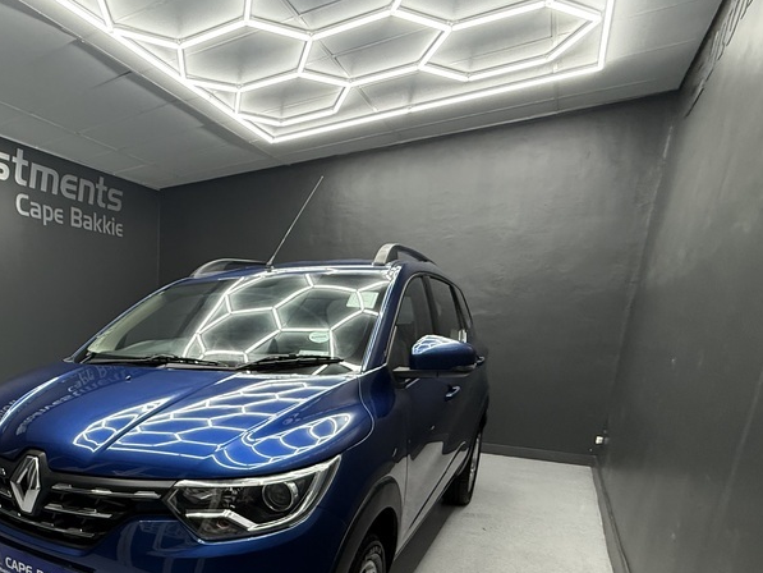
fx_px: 529
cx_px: 135
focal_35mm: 24
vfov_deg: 52.8
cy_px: 464
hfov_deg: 64.2
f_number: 2.2
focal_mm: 2.22
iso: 320
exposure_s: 1/100
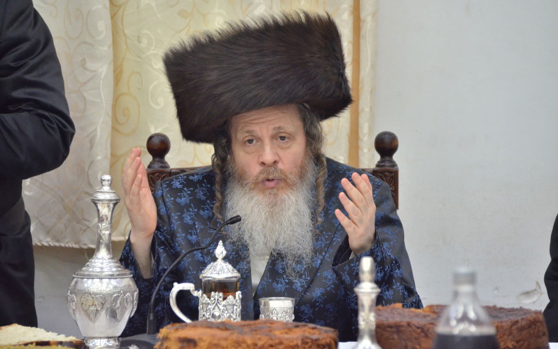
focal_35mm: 291
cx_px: 280
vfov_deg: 4.5
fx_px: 4424
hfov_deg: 7.2
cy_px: 170
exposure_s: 1/160
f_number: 5.6
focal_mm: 190
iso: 2000
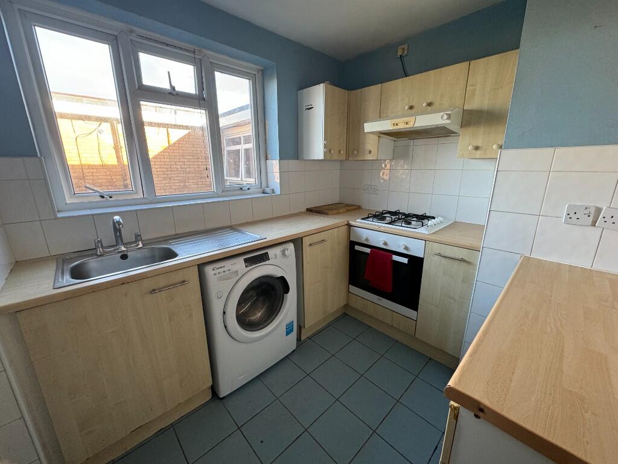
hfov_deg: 102.1
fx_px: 250
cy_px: 232
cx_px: 309
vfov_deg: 85.7
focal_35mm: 14
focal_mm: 2.22
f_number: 2.2
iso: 160
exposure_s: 1/100
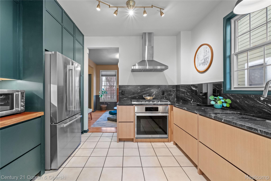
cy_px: 90
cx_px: 136
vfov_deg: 77.3
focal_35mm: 15
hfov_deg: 100.4
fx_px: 113
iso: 640
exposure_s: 1
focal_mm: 10
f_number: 7.1
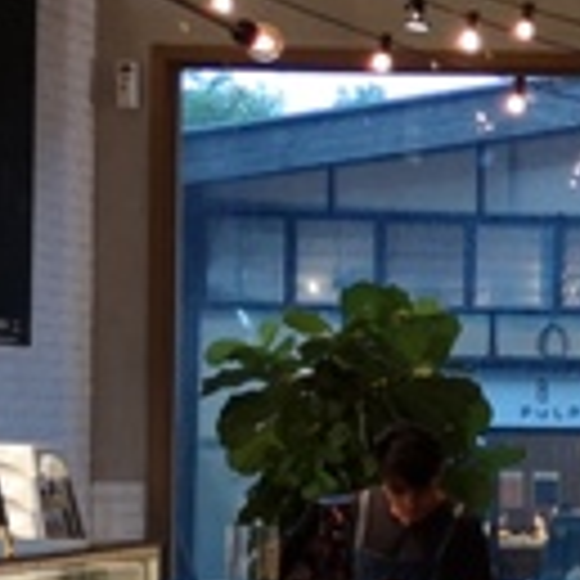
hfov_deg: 11.0
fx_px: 2806
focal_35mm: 148
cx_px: 1039
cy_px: 441
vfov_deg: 11.8
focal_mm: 3.95
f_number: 1.8
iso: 320
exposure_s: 1/25
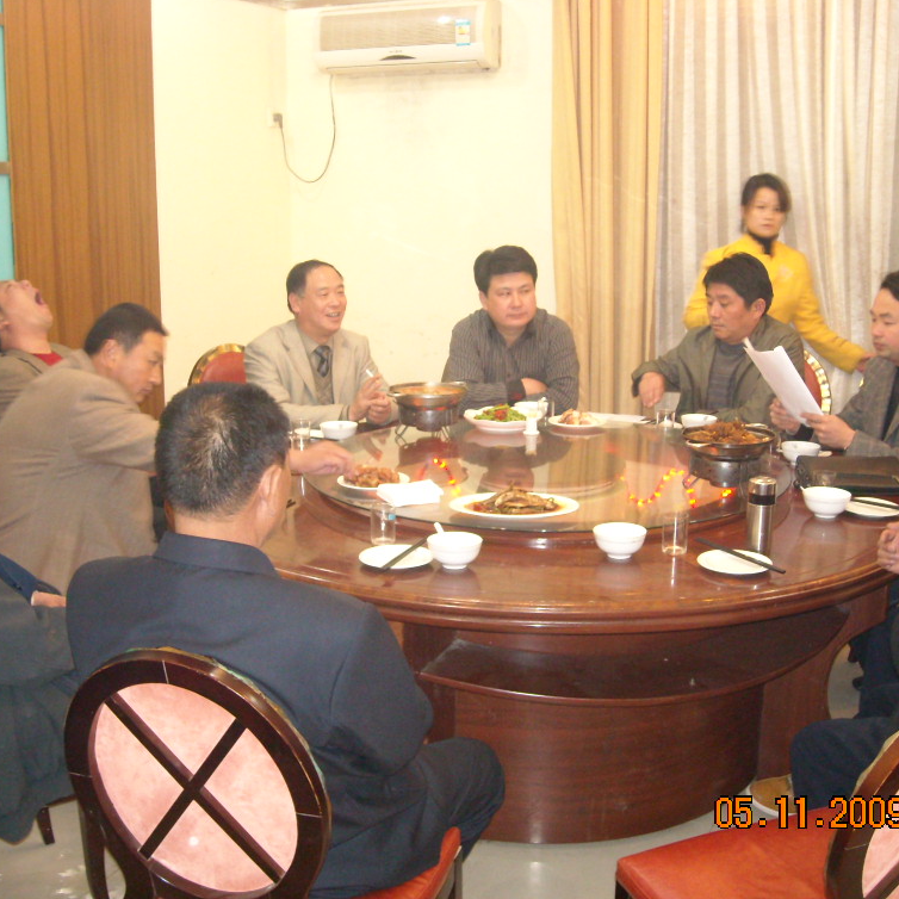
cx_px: 461
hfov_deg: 40.0
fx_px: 1234
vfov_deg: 40.0
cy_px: 451
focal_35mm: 42
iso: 400
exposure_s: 1/15
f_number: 2.8
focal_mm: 5.7
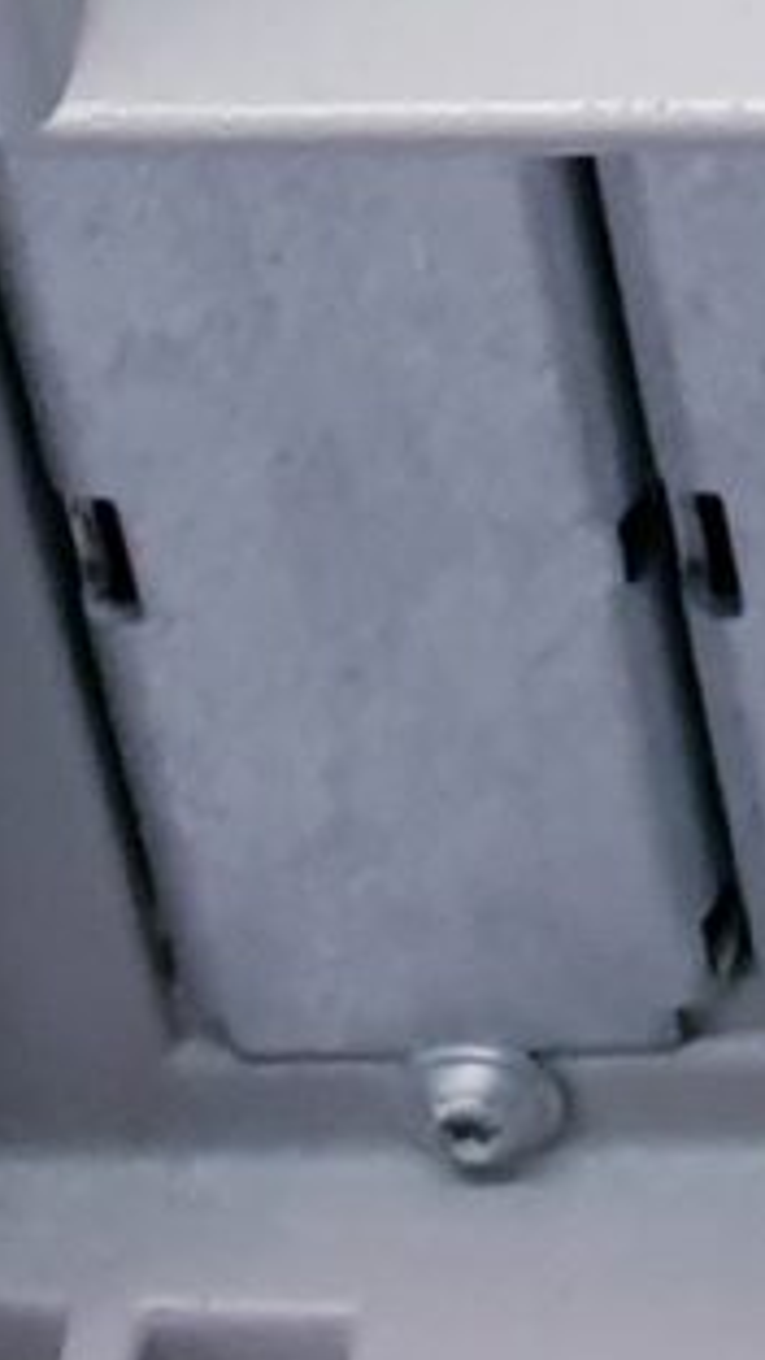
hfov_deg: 4.8
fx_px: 8369
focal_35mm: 232
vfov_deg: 8.1
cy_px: -2511
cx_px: 2769
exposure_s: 1/100
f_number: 2.4
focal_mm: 4.3
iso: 80
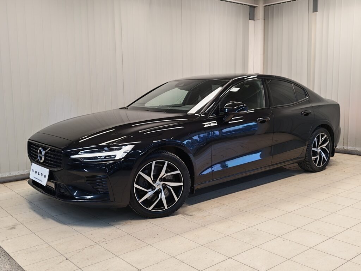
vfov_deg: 38.7
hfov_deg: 50.1
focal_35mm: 37
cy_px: 136
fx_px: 386
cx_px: 180
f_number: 1.6
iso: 80
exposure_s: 1/50
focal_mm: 5.4
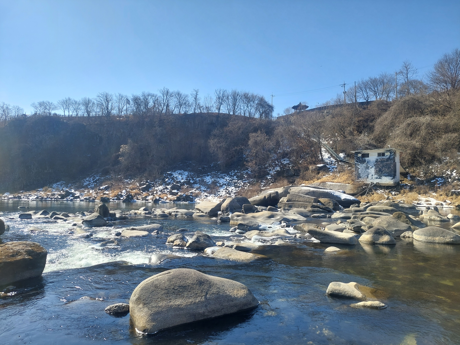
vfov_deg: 54.9
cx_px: 230
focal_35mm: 25
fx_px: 332
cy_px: 172
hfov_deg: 69.4
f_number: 1.8
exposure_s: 1/1204
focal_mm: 5.23
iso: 40
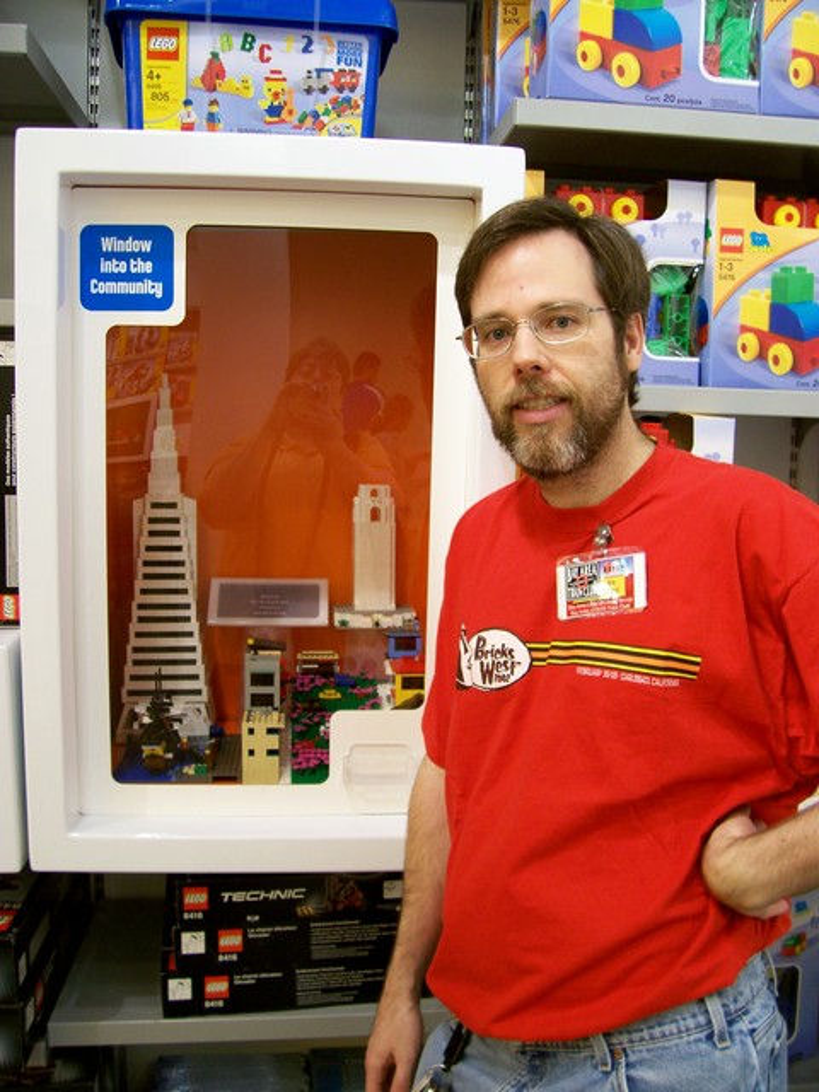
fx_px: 1073
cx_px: 410
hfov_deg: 41.8
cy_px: 546
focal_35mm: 34
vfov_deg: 54.0
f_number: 2.7
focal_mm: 5.6
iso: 112
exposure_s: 1/32
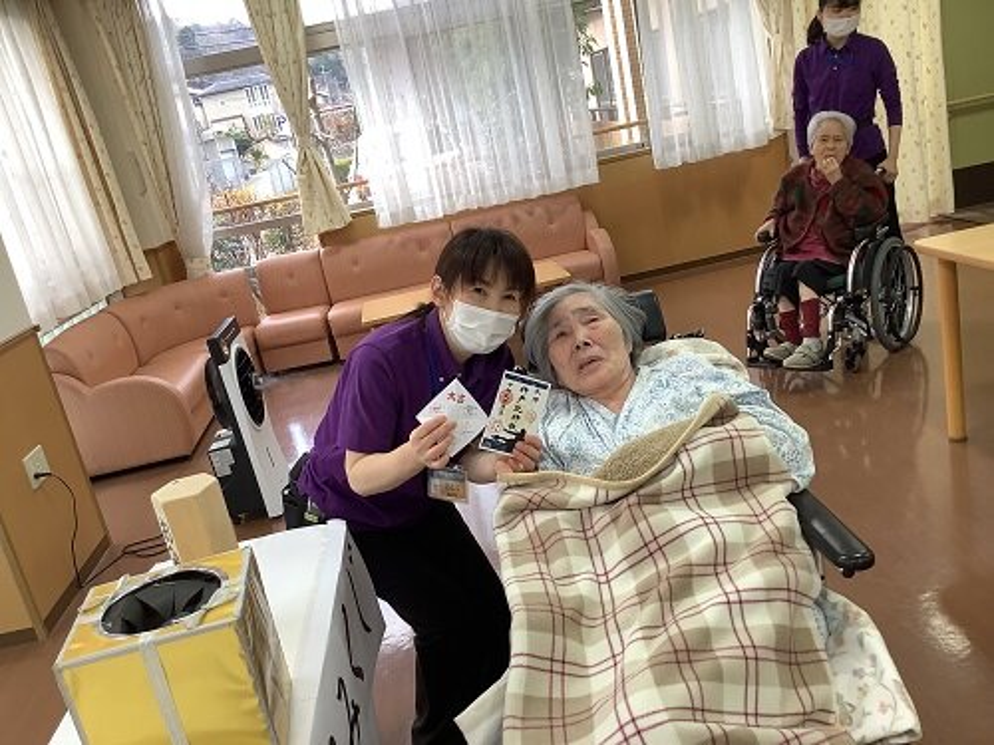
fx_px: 890
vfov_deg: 45.4
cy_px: 372
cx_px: 497
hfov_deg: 58.4
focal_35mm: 31
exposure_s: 1/60
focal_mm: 3.3
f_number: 2.4
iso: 50
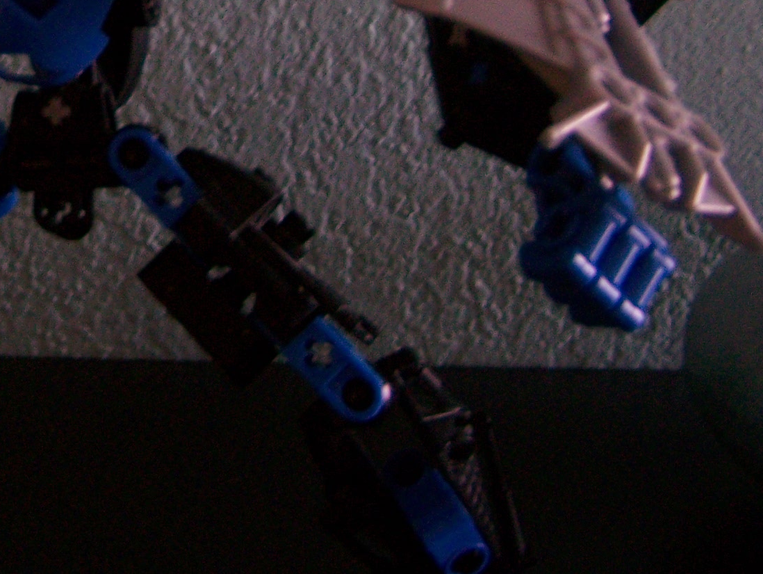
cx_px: -4
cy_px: -88
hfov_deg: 19.4
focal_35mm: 98
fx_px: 2162
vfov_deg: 14.7
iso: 160
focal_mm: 6.3
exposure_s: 1/8
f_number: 2.8
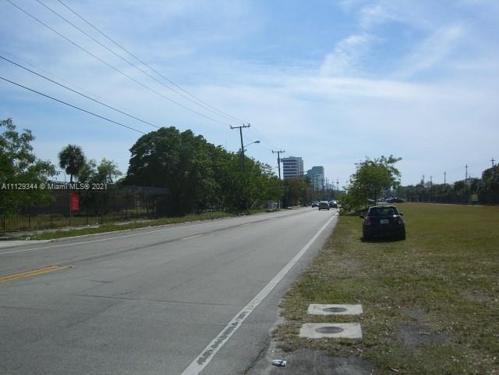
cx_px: 250
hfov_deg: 49.0
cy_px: 188
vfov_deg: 37.7
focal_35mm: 38
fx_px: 548
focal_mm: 6.2
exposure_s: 1/1600
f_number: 4.3
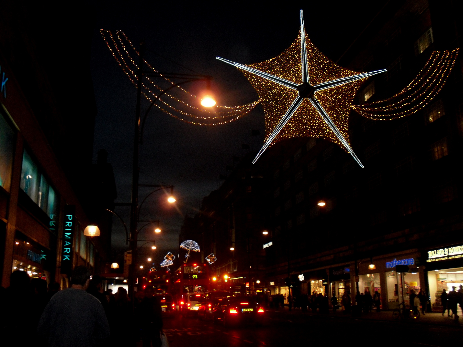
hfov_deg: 52.6
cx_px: 232
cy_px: 174
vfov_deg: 40.7
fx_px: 468
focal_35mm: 35
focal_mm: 6.3
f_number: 3
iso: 400
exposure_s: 1/45
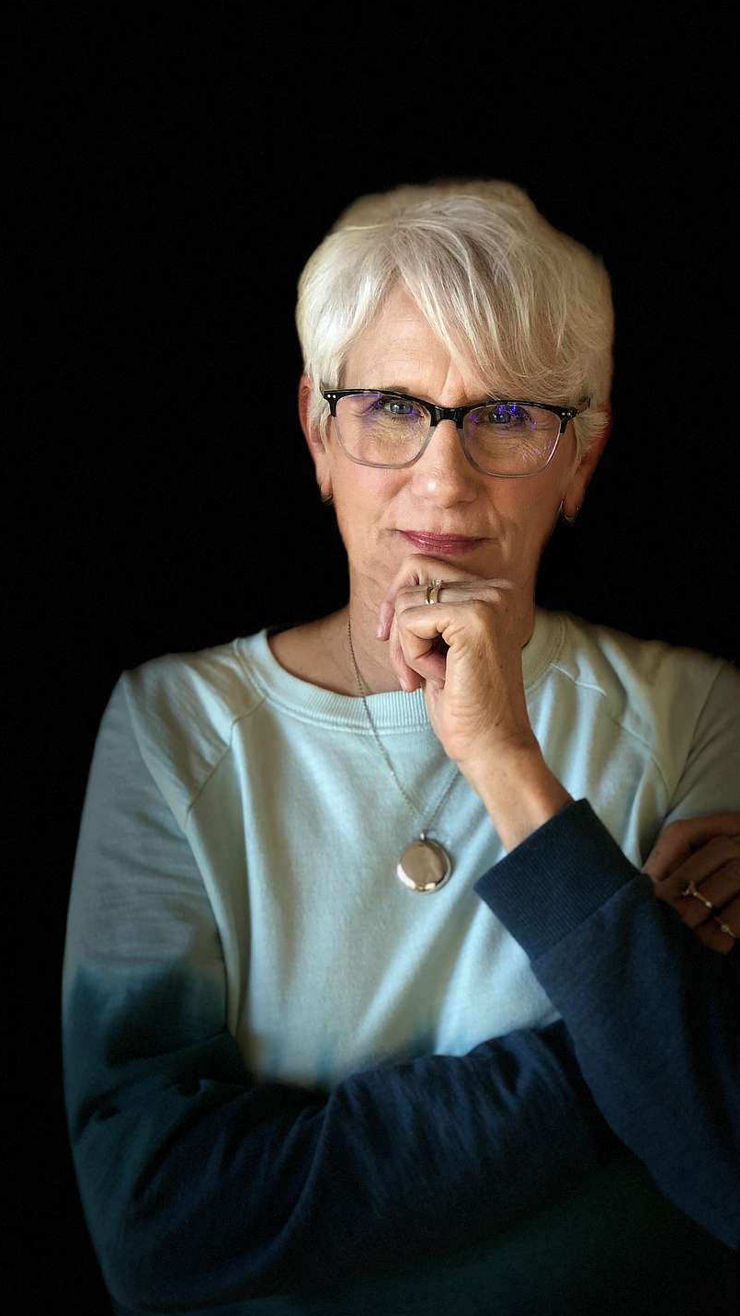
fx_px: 1988
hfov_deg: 21.1
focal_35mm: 57
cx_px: 446
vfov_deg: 36.6
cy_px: 659
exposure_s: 1/40
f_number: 2.4
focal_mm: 6
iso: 100
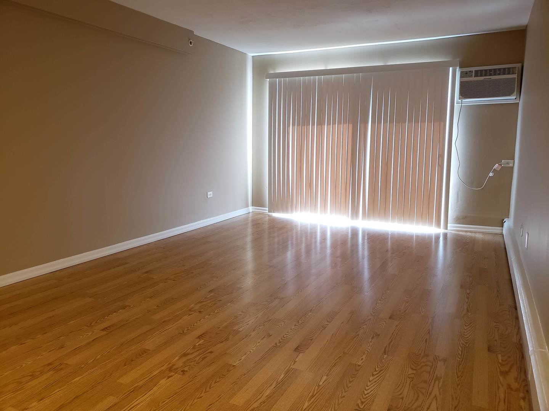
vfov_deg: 53.1
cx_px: 274
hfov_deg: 67.3
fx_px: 412
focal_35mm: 26
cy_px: 206
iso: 250
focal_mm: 4.3
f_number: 2.4
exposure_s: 1/40
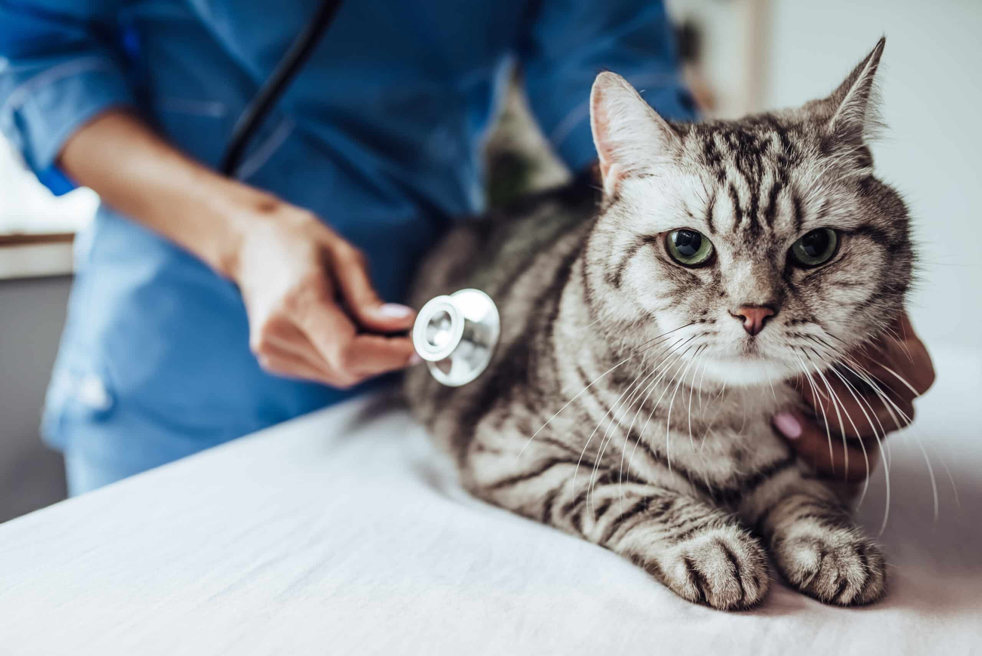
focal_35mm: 35
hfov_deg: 54.4
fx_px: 955
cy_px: 328
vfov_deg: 37.9
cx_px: 491
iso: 640
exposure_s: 1/125
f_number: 2.5
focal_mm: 35
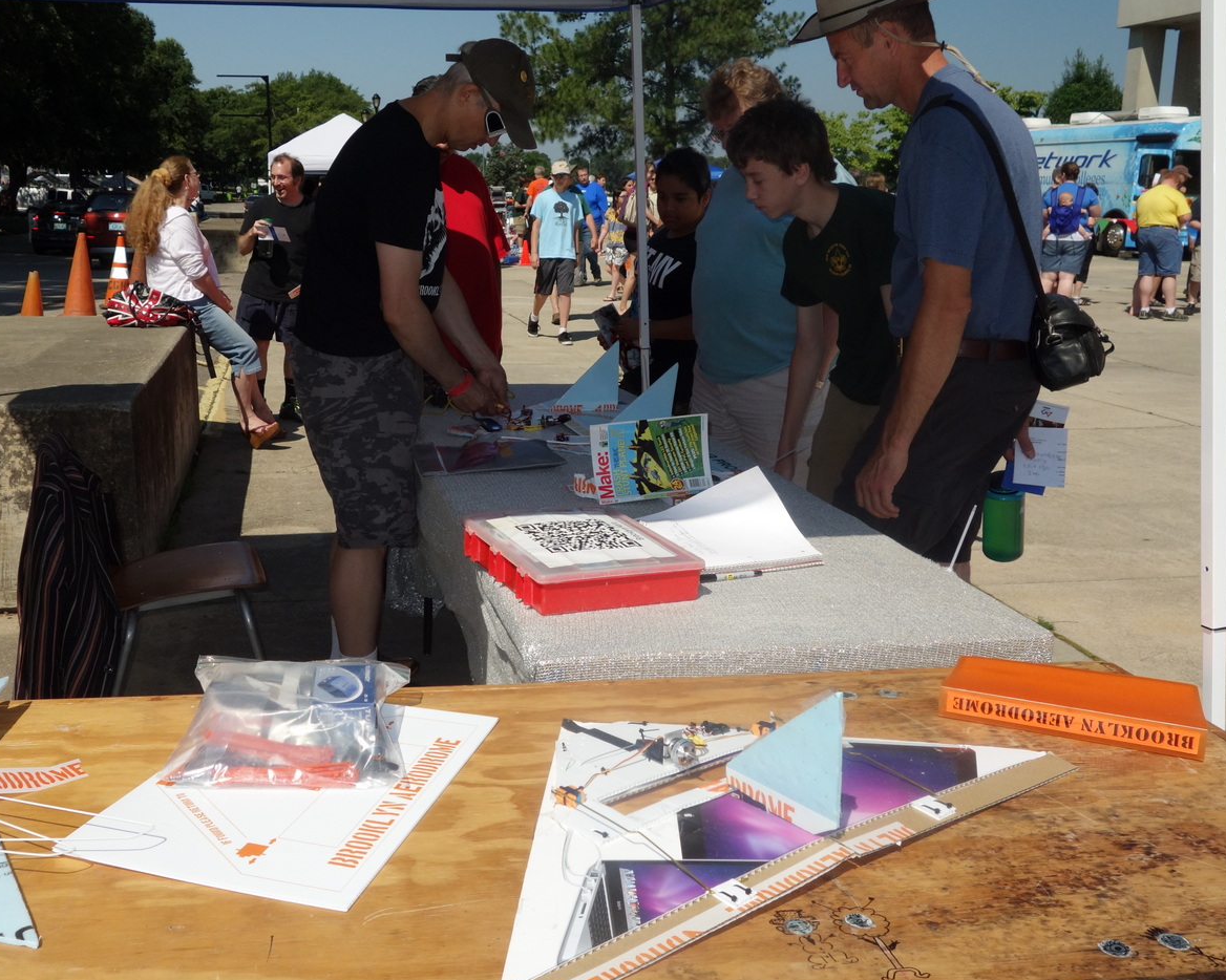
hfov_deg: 50.1
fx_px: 1306
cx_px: 510
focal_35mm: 36
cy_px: 473
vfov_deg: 41.1
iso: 400
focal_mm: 10.4
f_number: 5
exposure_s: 1/1600
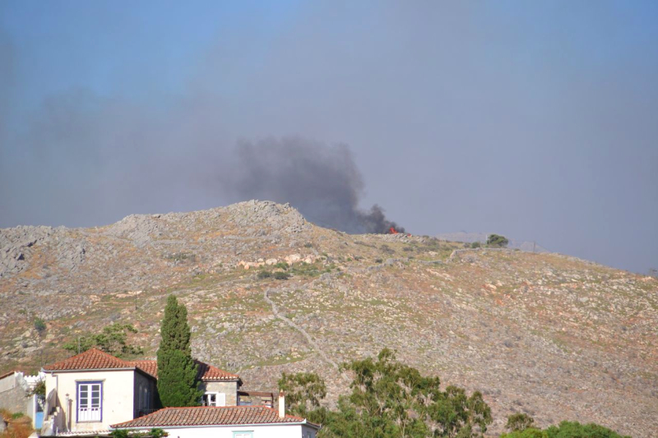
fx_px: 5482
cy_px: 219
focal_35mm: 300
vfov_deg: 4.6
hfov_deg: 6.9
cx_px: 329
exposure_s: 1/2000
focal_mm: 200
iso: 400
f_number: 6.3
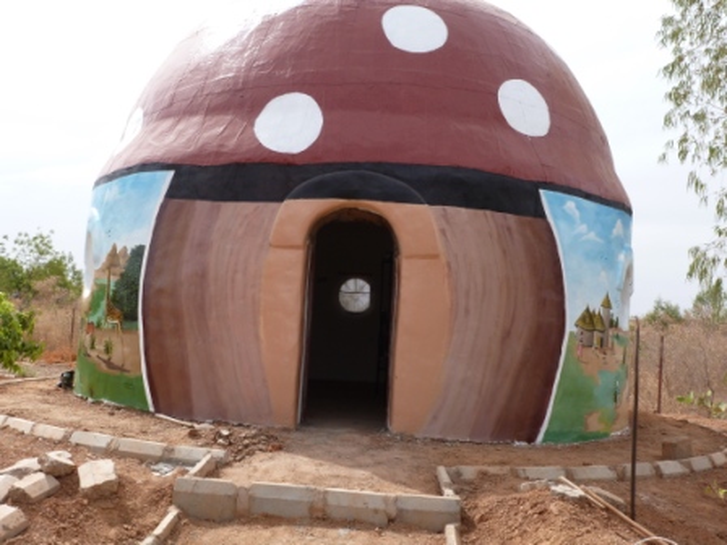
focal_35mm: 36
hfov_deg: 51.4
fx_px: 756
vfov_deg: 39.7
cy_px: 272
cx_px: 364
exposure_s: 1/400
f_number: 4
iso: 100
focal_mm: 6.4
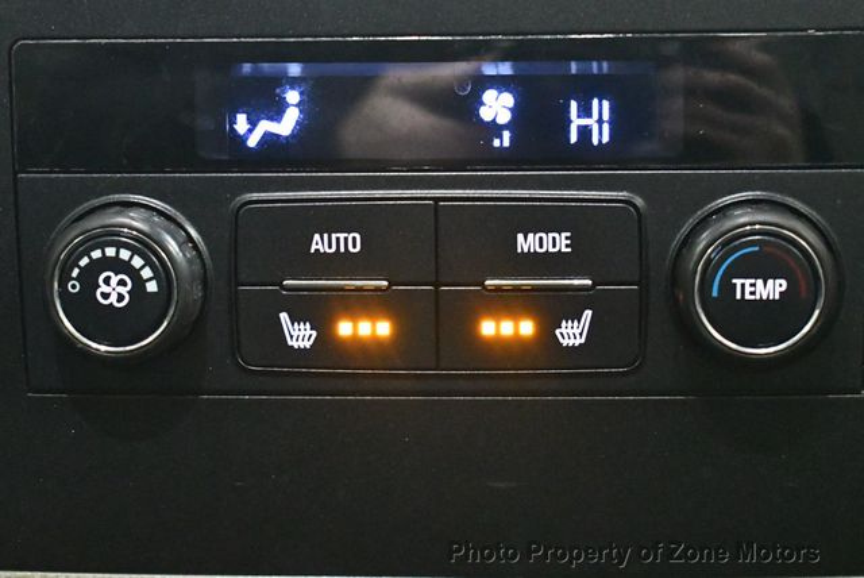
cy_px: 289
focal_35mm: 84
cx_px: 432
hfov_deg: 24.2
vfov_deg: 16.3
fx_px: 2018
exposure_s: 1/20
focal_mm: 42
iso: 12800
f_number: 5
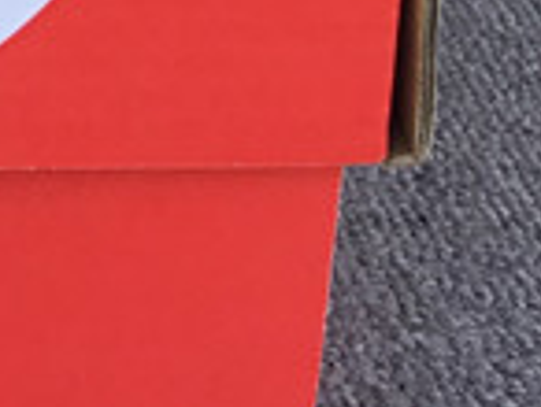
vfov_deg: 7.5
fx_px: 2990
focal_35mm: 191
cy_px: -420
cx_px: -560
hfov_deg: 9.6
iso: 25
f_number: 2.4
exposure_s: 1/102
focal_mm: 3.3
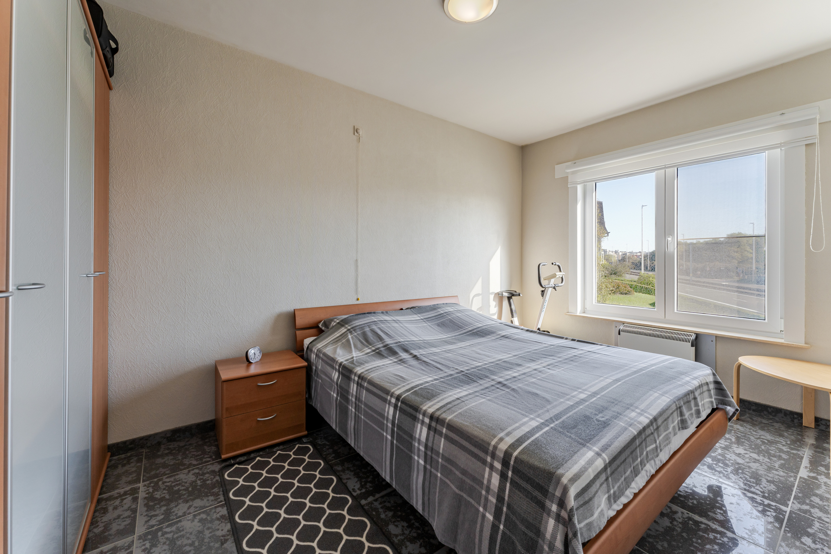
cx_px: 416
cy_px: 277
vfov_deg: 81.2
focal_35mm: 14
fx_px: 323
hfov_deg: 104.3
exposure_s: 1/50
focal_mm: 14
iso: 250
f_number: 11
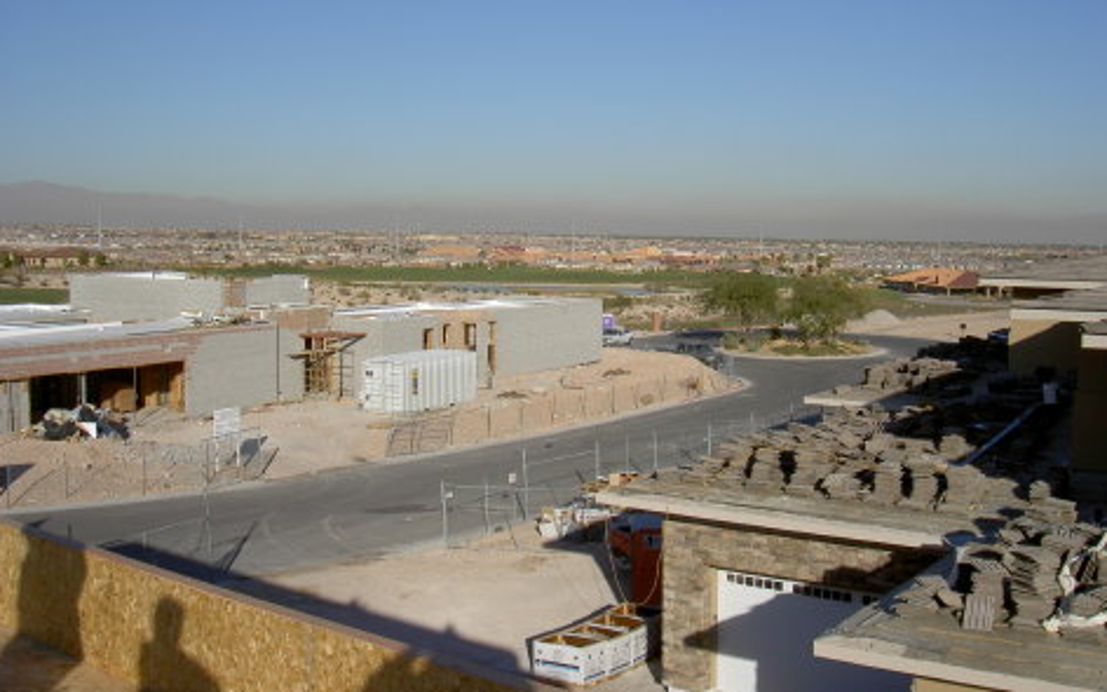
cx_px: 554
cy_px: 285
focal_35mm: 42
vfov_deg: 30.5
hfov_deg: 47.2
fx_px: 1267
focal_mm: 8
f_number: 4.7
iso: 100
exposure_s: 1/800
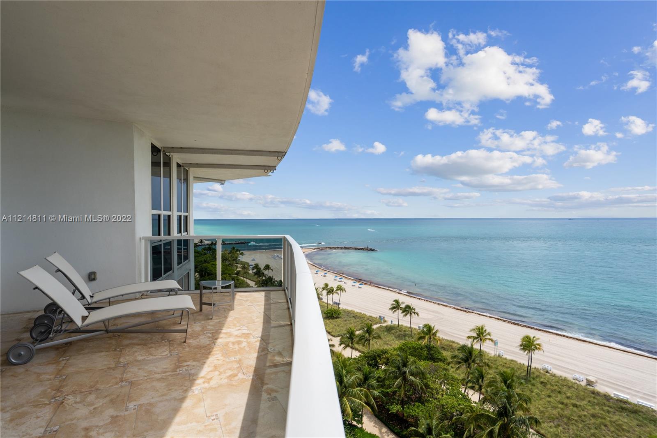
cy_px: 219
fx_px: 328
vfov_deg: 67.4
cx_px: 328
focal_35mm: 18
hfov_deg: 90.0
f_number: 8
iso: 125
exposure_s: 1/400
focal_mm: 18
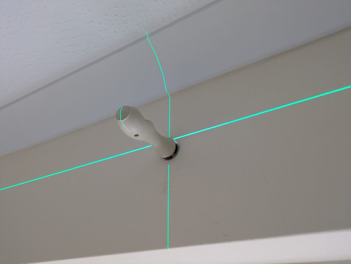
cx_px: 176
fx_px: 254
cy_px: 132
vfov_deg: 54.9
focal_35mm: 25
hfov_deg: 69.4
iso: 124
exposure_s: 1/100
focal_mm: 5.43
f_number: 1.89
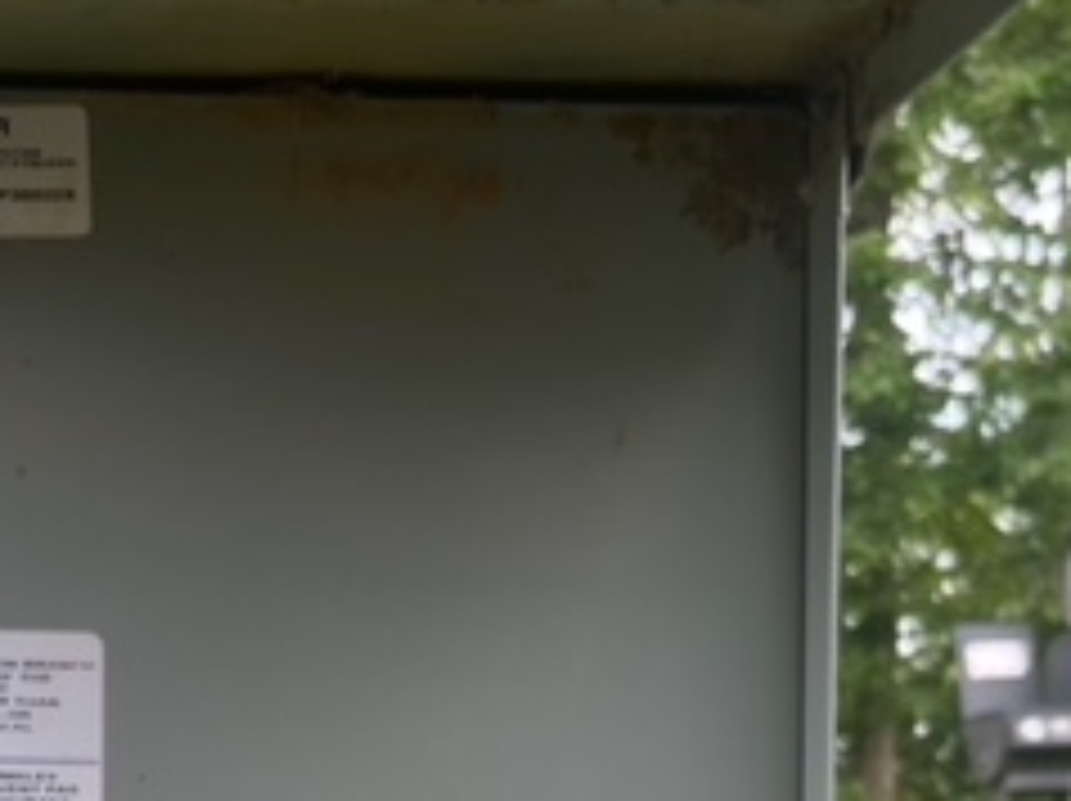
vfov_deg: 19.5
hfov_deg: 27.2
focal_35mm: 70
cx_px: 212
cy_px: 1022
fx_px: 2164
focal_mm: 5.1
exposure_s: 1/256
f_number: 1.6
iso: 40
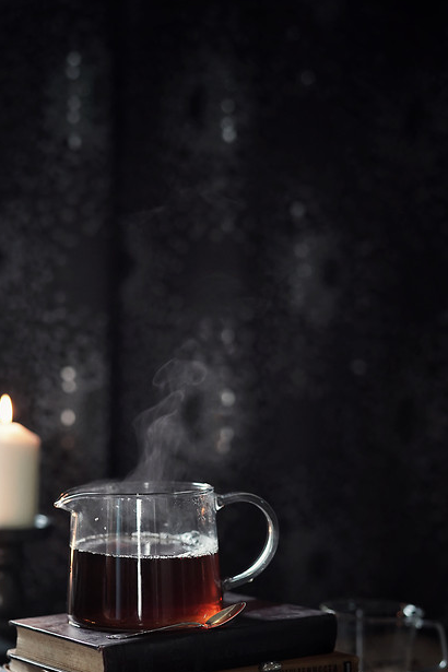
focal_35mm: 78
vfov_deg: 25.9
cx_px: 144
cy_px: 399
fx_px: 1456
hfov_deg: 17.4
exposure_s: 1/200
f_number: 1.8
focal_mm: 50
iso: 800
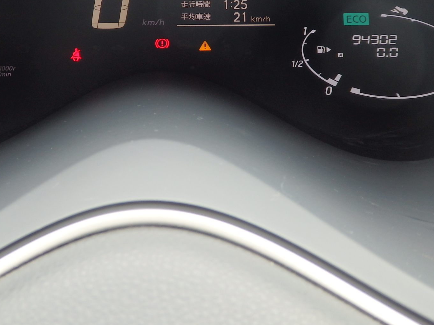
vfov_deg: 27.9
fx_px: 652
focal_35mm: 52
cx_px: 168
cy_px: 120
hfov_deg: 36.6
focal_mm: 6.6
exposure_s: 1/50
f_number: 3.6
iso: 125
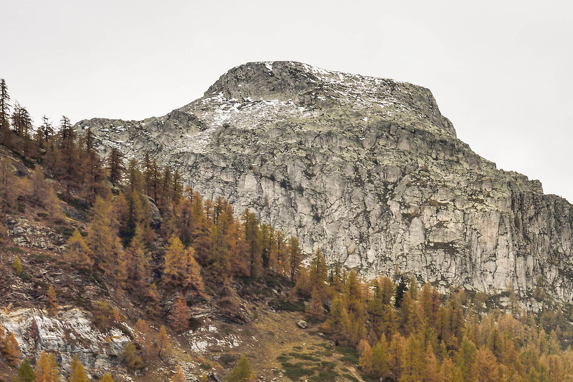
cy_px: 469
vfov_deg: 16.9
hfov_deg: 23.9
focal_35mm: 77
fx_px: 1226
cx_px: 695
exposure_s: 1/60
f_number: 11
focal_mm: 31
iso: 100
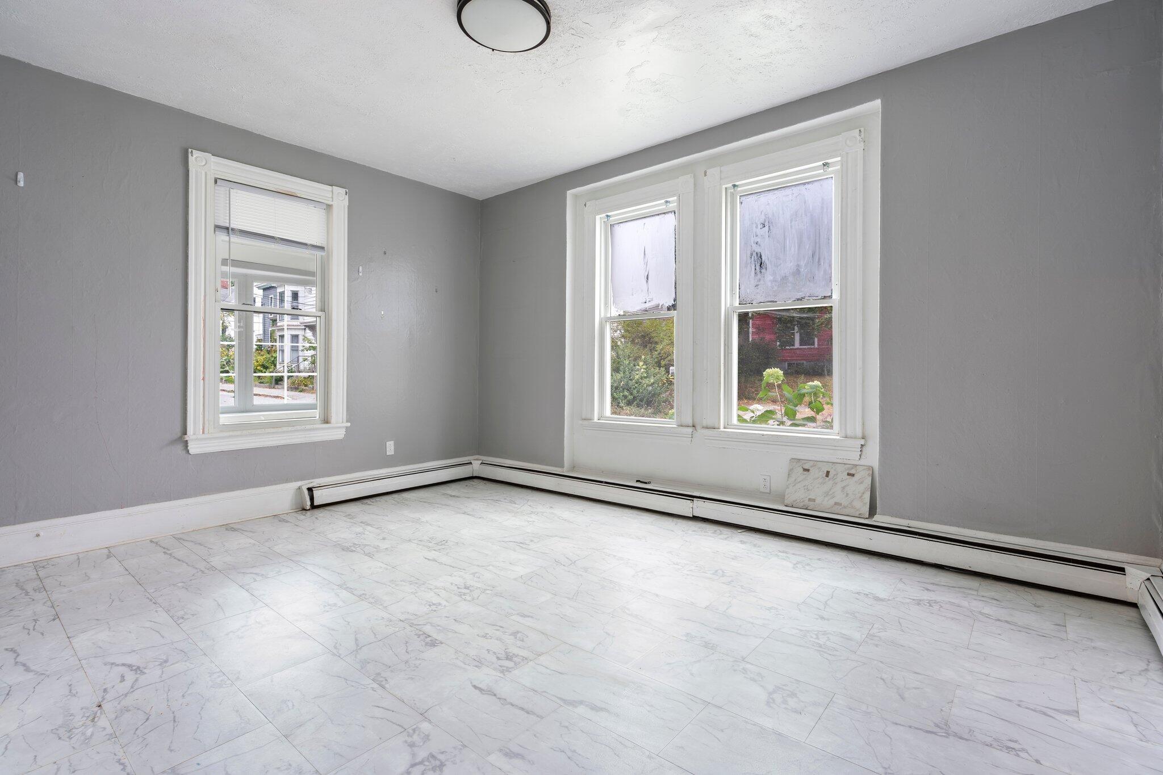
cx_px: 582
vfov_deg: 73.7
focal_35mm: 16
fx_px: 517
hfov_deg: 96.7
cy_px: 388
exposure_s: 2.5
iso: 80
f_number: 9
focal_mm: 16
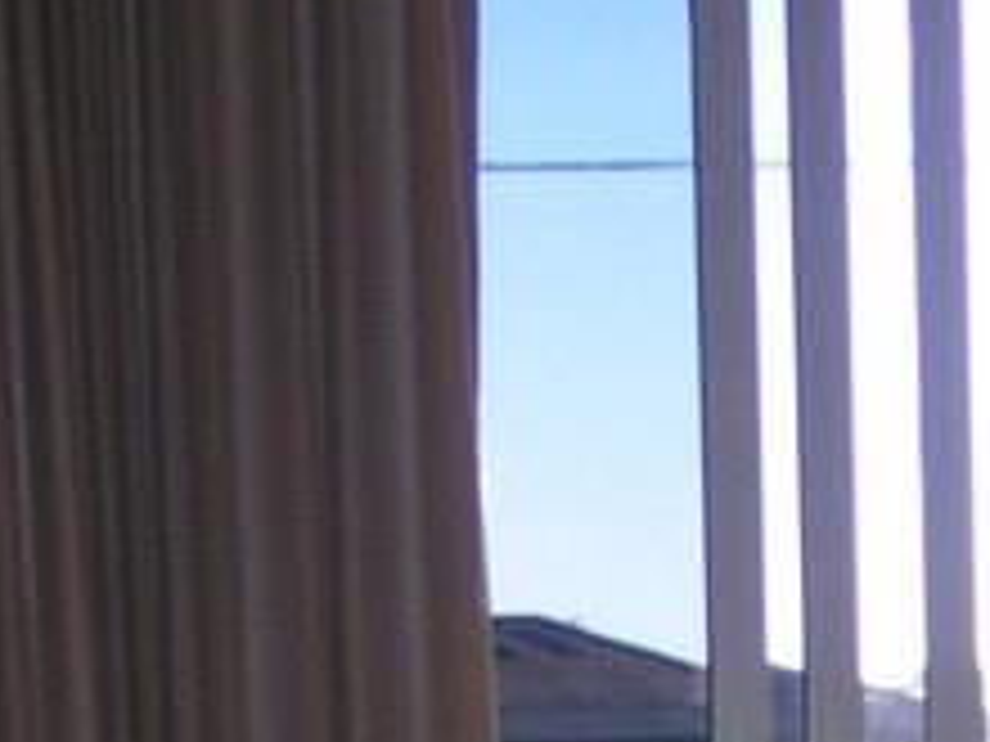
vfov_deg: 8.1
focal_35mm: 177
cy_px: 1318
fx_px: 5062
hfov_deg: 11.2
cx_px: 684
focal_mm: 5.8
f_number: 2.8
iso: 50
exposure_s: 1/60
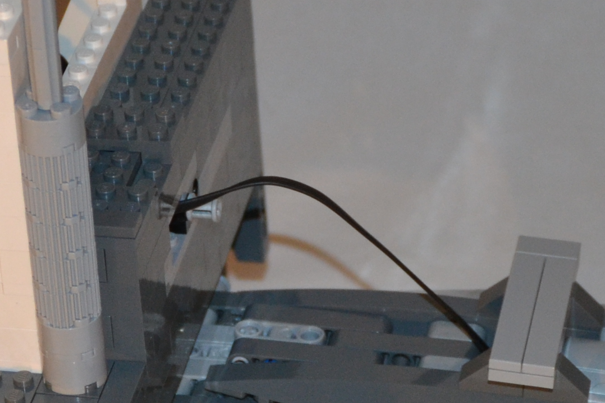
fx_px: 3395
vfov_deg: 6.8
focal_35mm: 202
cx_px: 25
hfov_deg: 10.1
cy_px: 198
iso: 1000
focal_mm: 42
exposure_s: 1/60
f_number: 4.5
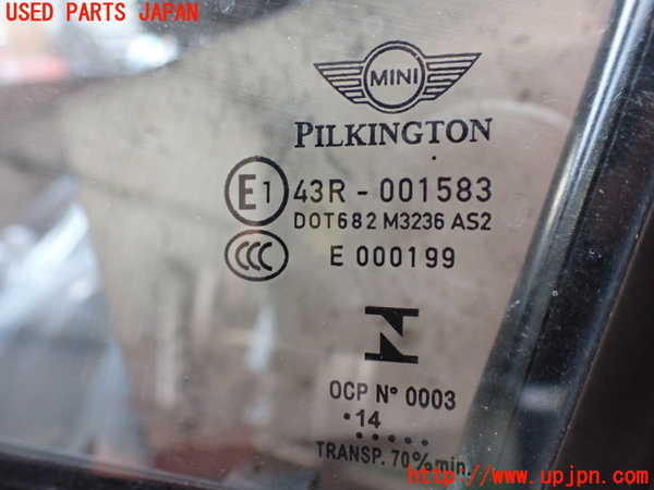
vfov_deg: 46.8
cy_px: 245
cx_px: 327
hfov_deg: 60.0
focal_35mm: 30
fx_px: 567
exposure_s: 1/125
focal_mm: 5.4
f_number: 2.3
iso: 800
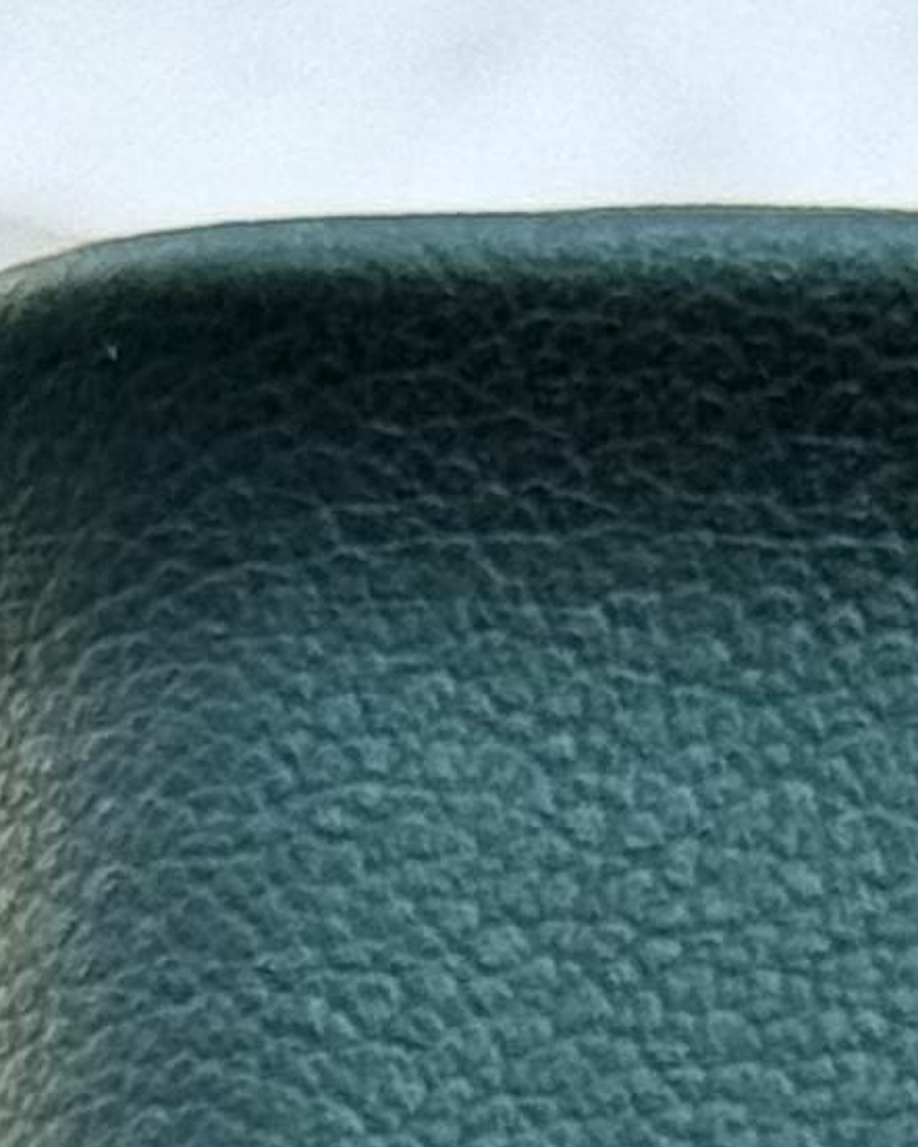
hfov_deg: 4.5
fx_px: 11608
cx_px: 1504
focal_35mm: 342
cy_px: 3620
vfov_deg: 5.3
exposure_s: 1/364
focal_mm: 6.76
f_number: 1.78
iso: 64
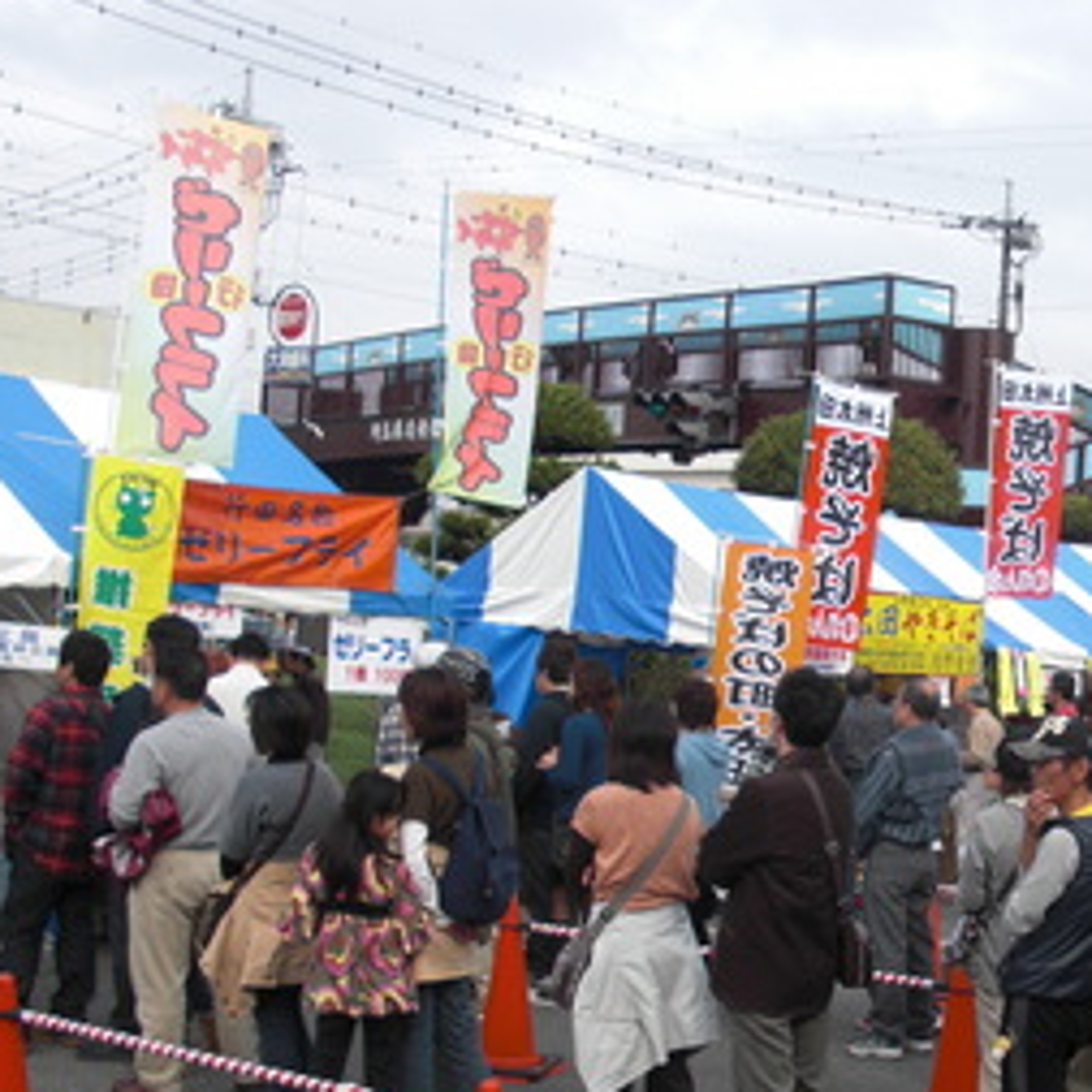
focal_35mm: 63
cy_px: 723
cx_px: 1019
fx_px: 2248
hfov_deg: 26.2
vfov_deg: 27.1
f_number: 2.8
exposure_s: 1/400
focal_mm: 6.3
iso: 50
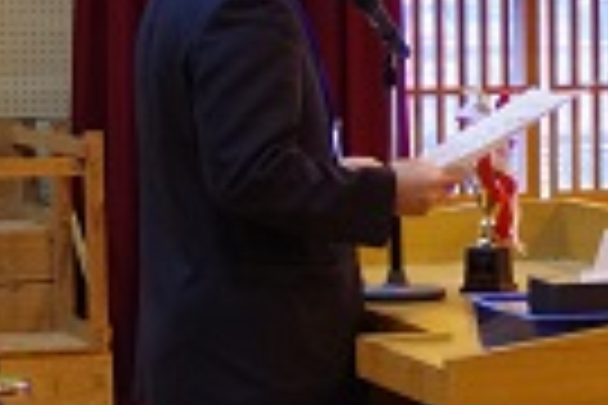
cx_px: 743
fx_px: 4053
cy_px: 292
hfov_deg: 8.5
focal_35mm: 240
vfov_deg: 5.7
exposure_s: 1/80
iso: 1600
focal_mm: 36
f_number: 4.5
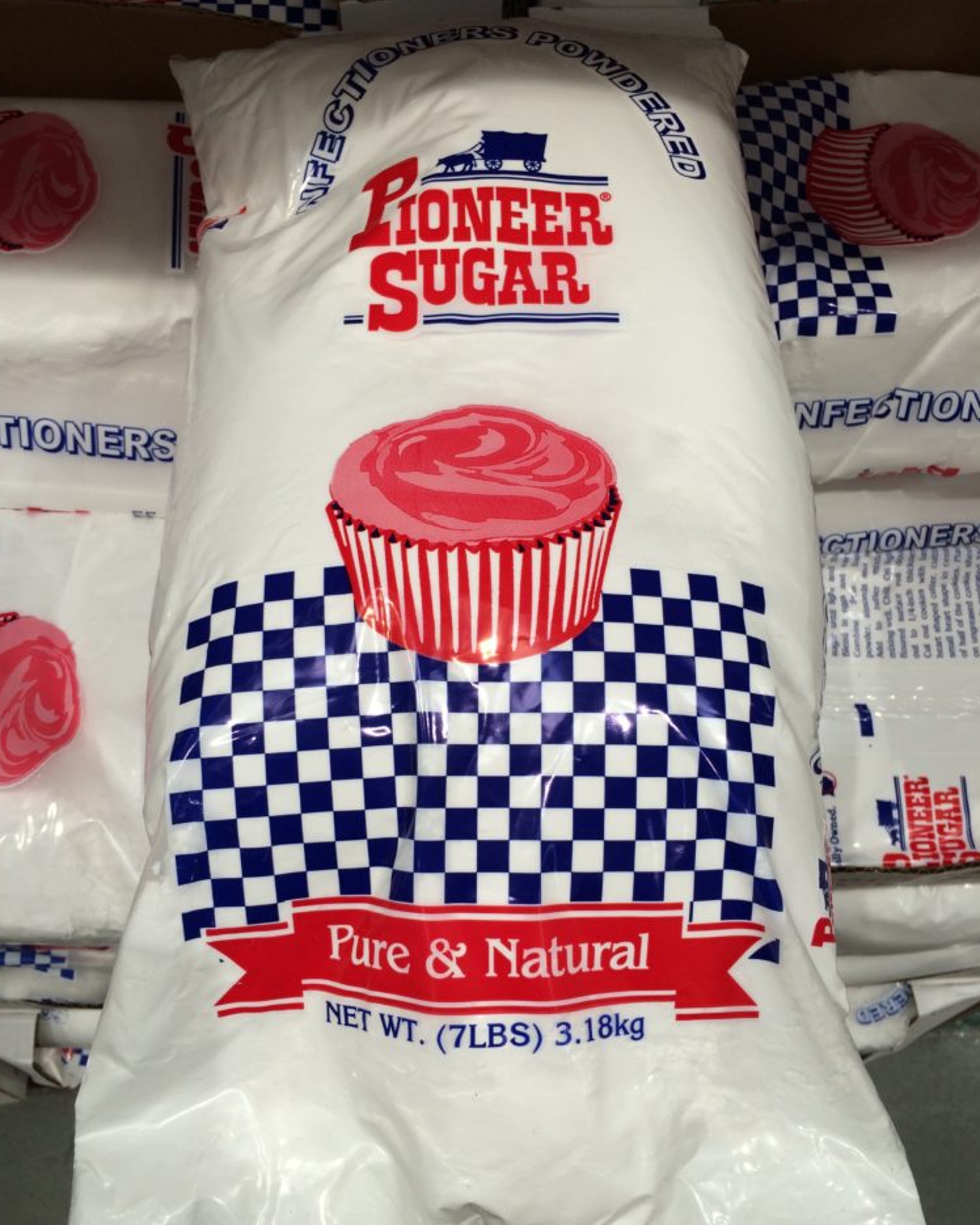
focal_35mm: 31
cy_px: 633
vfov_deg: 57.2
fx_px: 1124
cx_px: 491
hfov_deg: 47.1
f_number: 2.2
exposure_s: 1/60
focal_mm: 4.15
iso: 50
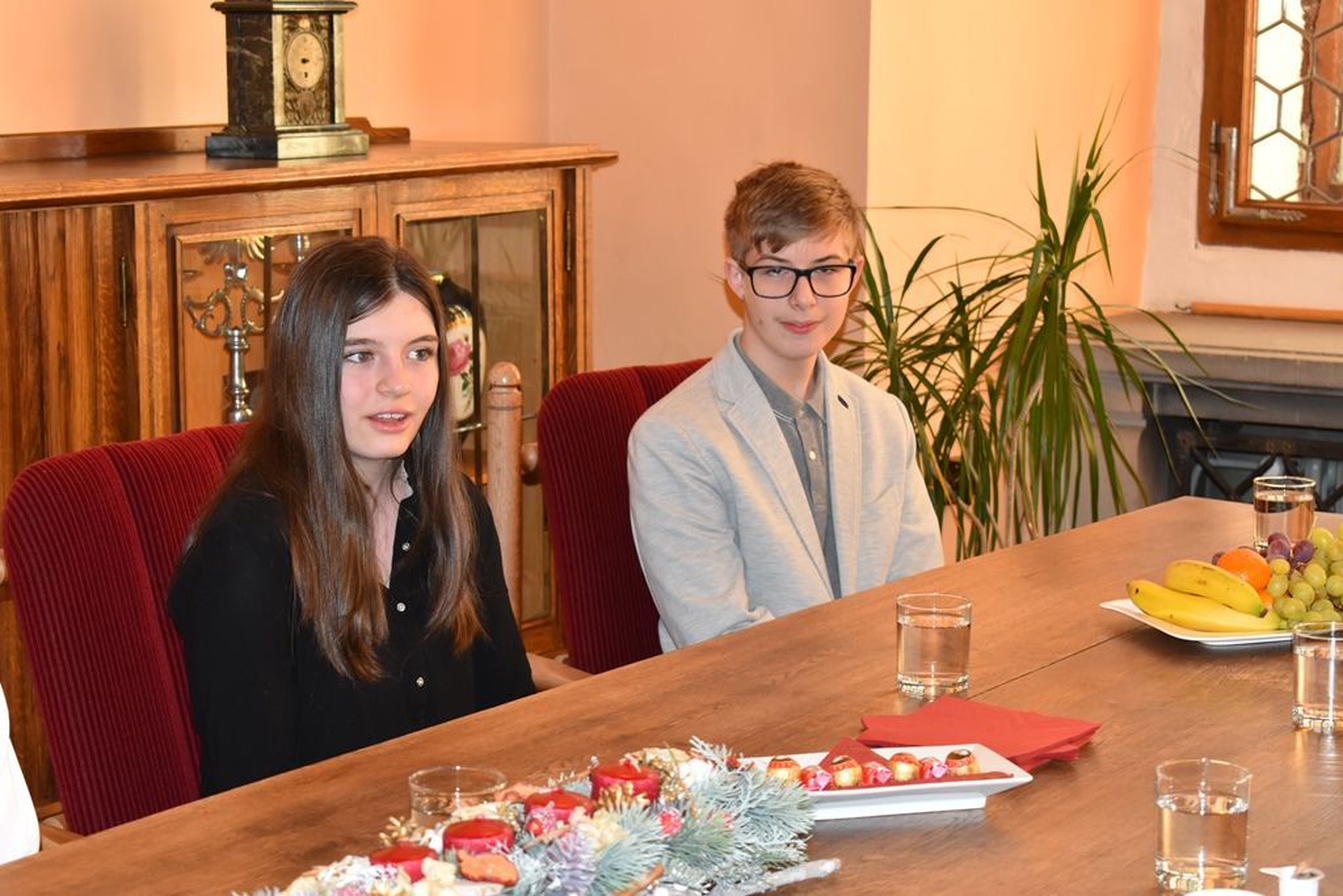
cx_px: 672
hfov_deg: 24.6
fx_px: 3078
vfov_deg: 16.6
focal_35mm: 82
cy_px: 448
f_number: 5.6
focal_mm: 55
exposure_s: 1/60
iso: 800
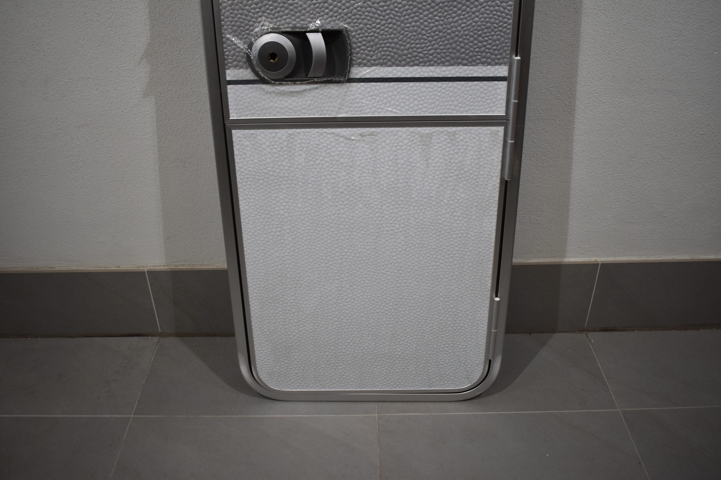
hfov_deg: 57.2
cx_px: 360
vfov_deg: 40.0
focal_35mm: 33
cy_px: 240
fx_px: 661
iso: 450
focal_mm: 22
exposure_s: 1/250
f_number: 3.8
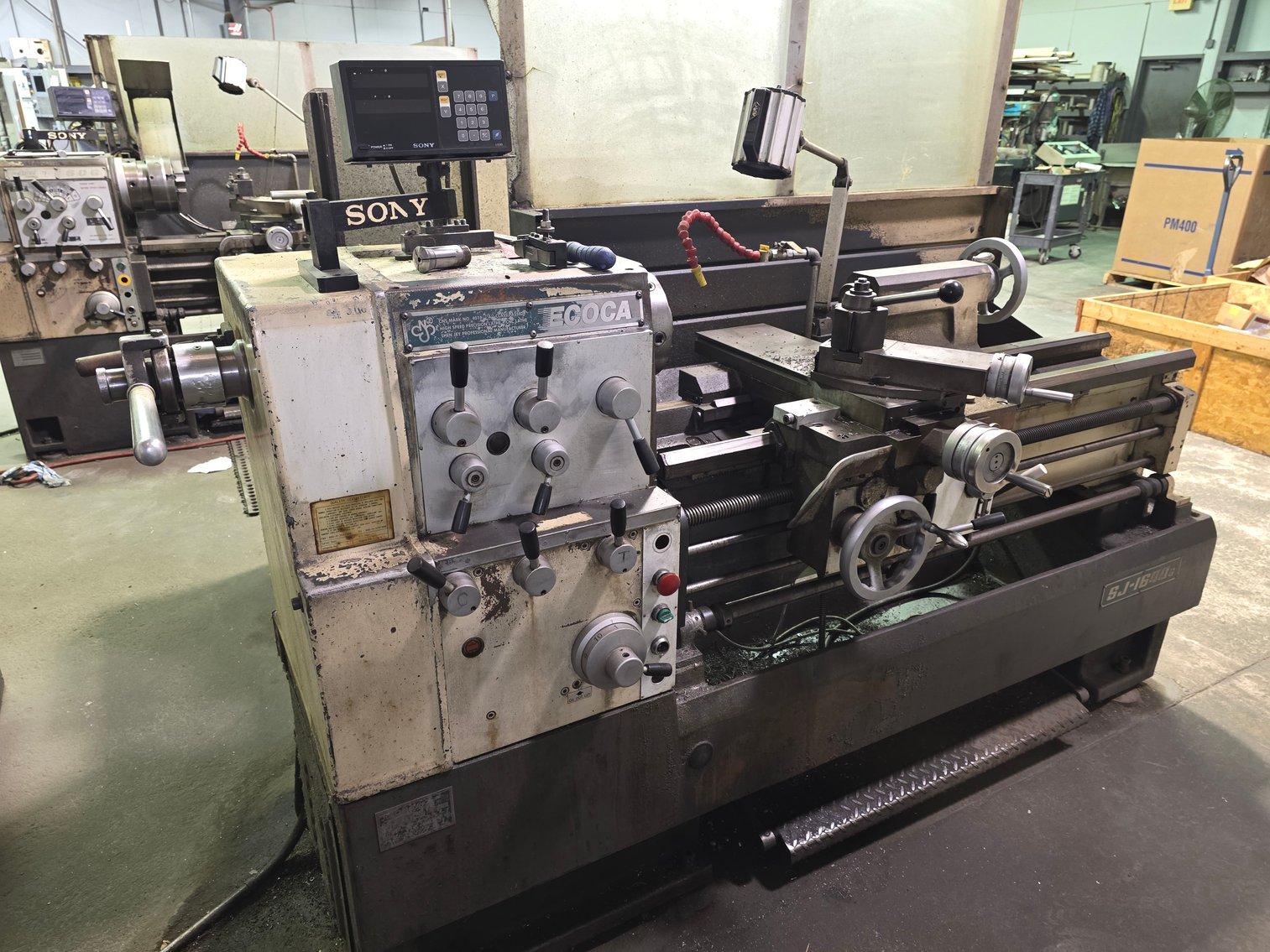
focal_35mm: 23
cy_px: 476
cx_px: 635
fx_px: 844
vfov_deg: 58.9
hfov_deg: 73.9
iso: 2000
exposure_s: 1/15
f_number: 1.7
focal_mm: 6.3
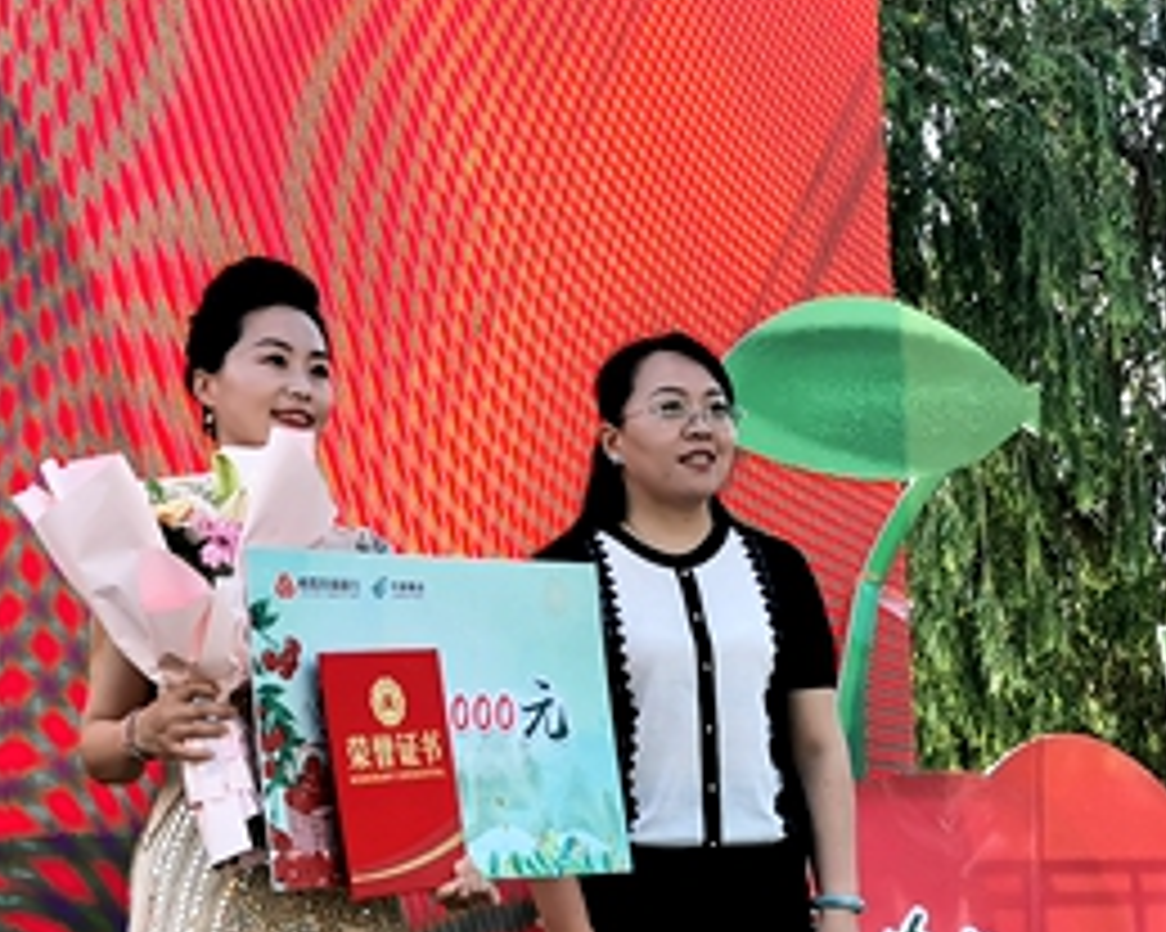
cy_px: 828
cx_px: 203
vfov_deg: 17.6
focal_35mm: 86
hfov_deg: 21.9
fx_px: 2967
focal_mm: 5.58
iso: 50
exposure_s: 1/1082
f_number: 1.8
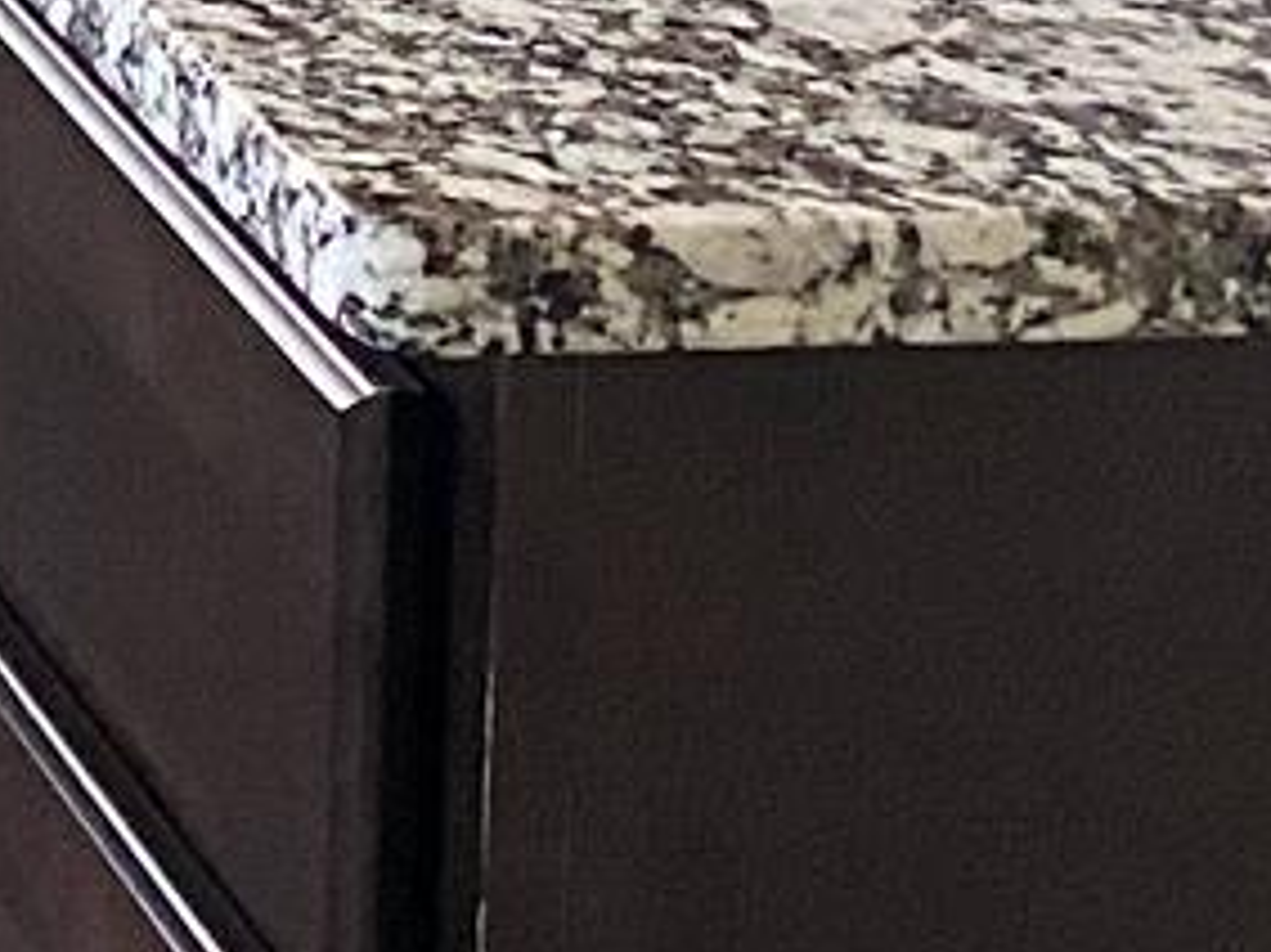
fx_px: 6900
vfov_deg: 7.1
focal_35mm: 188
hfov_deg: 9.0
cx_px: -2205
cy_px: -1841
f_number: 1.8
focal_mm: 4.25
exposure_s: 1/60
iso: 160
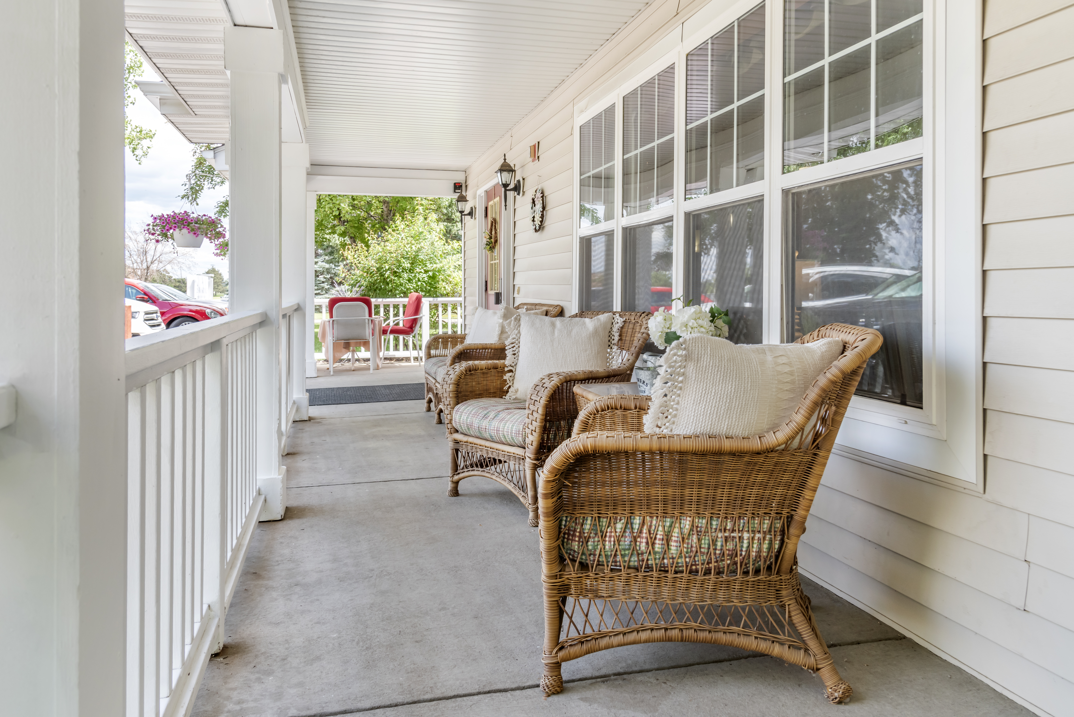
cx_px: 537
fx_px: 716
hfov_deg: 73.7
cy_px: 358
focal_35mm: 24
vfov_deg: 53.2
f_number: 10
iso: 400
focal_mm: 24
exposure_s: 1/200
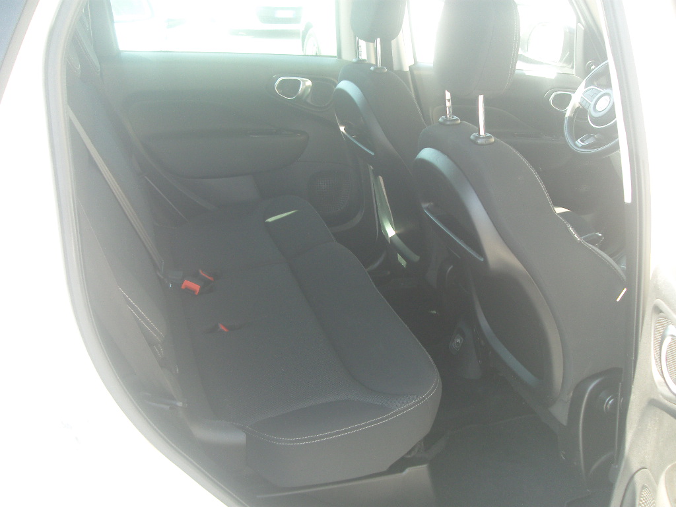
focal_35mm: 37
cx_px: 338
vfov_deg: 38.7
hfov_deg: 50.1
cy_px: 254
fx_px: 723
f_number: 2.8
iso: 80
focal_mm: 6.2
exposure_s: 1/80
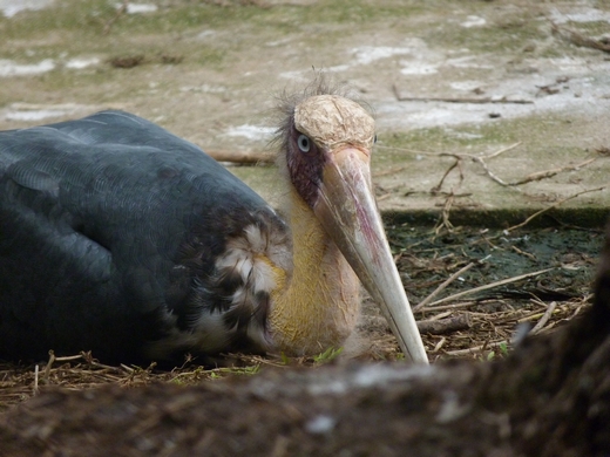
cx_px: 305
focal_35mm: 538
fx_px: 9481
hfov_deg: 3.7
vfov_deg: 2.8
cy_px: 228
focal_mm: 96.8
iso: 400
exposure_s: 1/500
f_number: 4.8
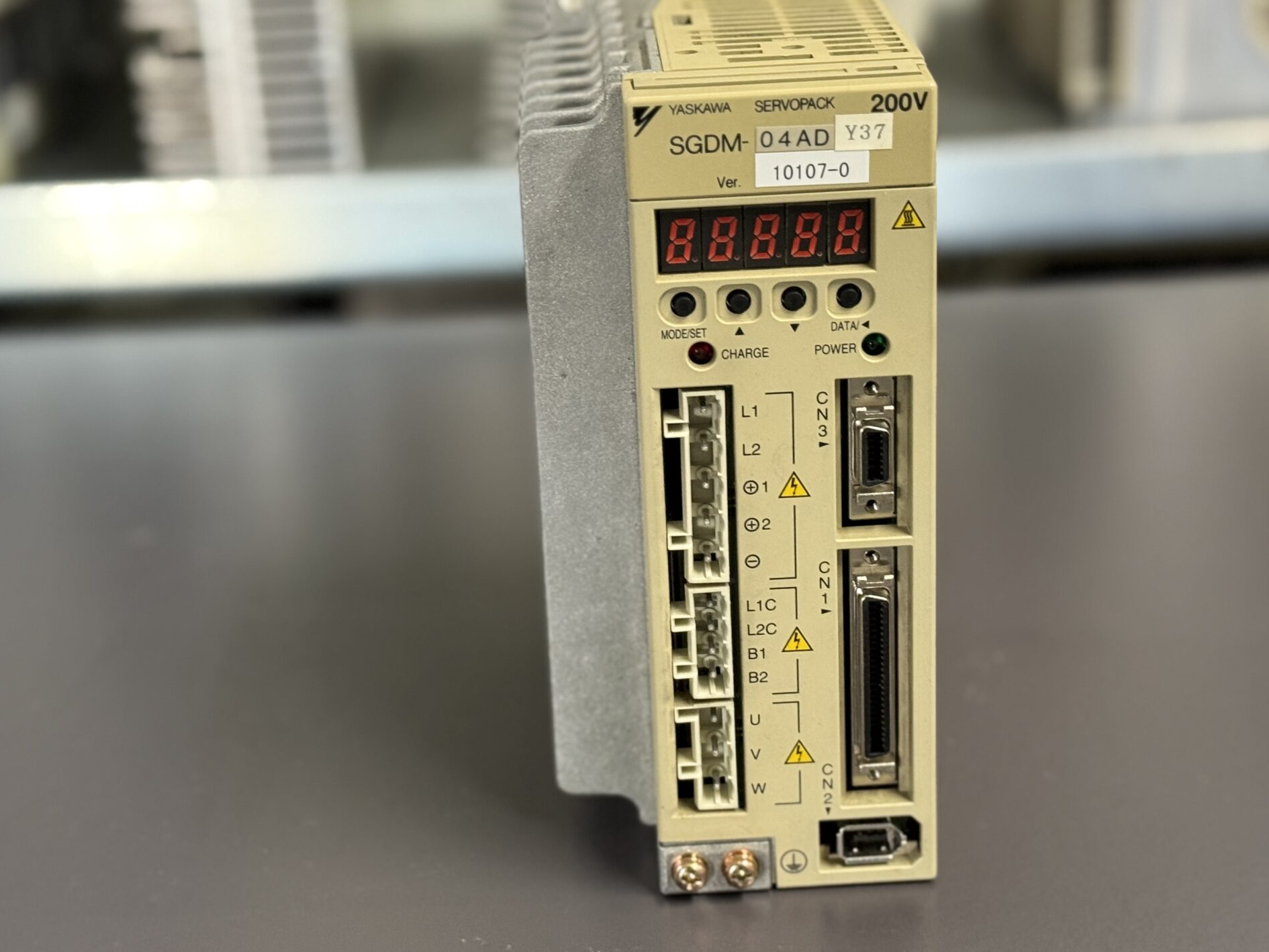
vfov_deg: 22.6
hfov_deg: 29.8
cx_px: 632
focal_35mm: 65
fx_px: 2383
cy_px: 505
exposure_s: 1/50
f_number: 1.78
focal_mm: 6.76
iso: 250
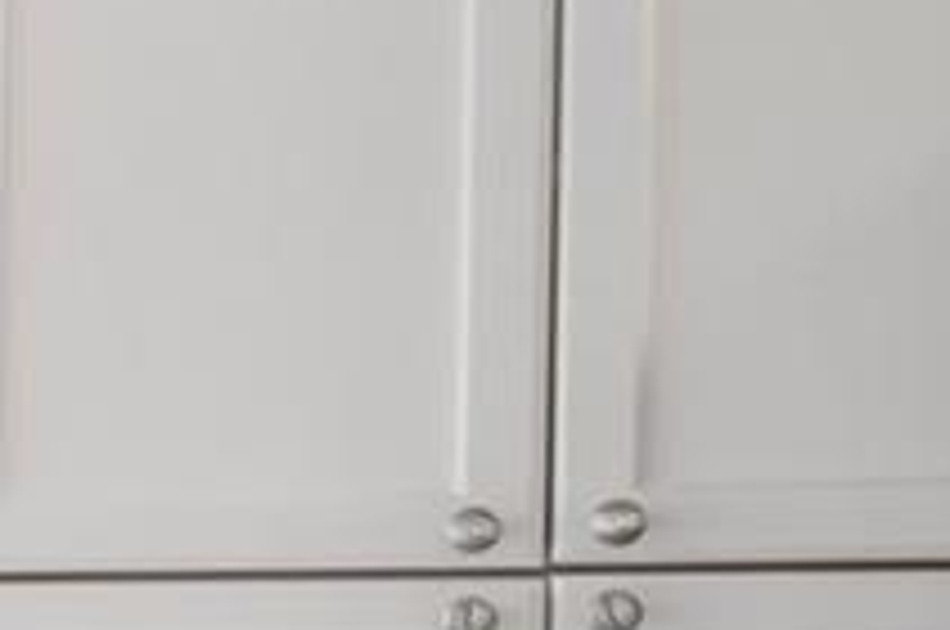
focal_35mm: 152
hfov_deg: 9.7
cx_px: -2053
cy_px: 788
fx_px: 4005
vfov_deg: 8.9
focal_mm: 20
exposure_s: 1
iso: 400
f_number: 8
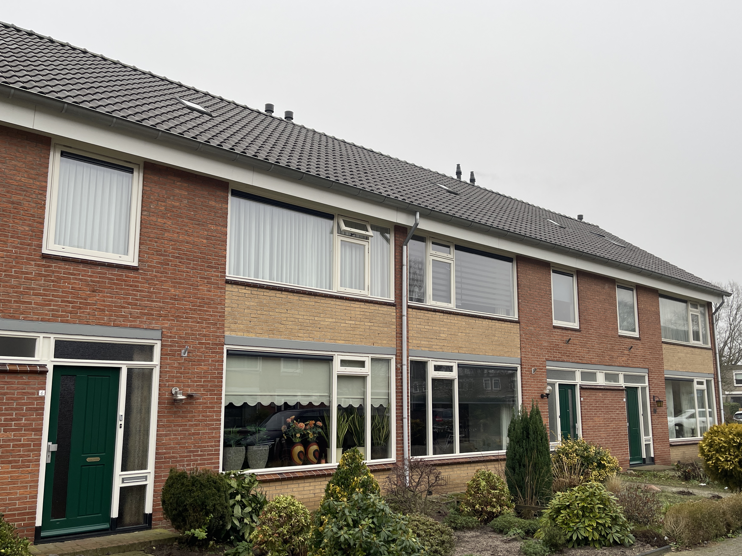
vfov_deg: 48.2
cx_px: 394
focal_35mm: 29
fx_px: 622
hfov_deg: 61.6
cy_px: 306
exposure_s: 1/222
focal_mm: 5.1
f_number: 1.6
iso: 32
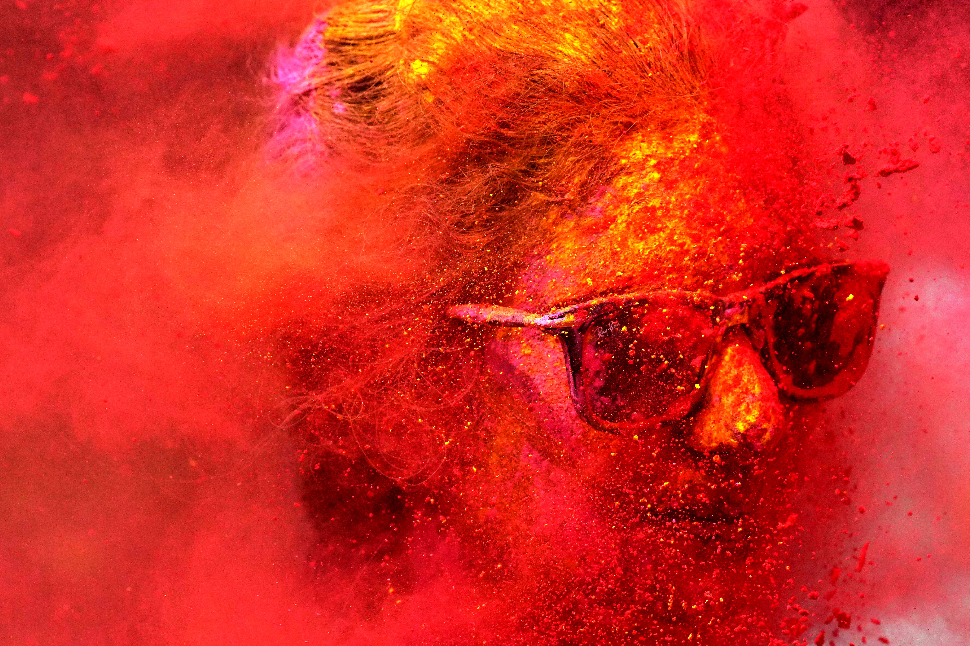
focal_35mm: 163
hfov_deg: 12.6
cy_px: 318
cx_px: 638
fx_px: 4391
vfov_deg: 8.4
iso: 1600
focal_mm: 113
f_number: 6.3
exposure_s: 1/8000
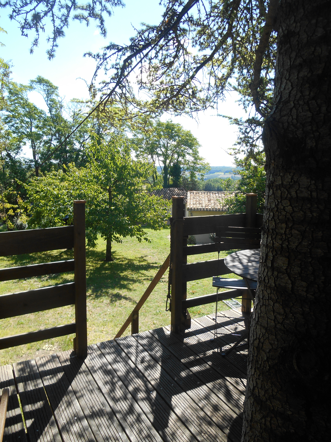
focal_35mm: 26
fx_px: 331
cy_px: 221
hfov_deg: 53.1
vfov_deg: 67.3
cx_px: 166
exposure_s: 1/320
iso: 80
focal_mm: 4.7
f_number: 3.4
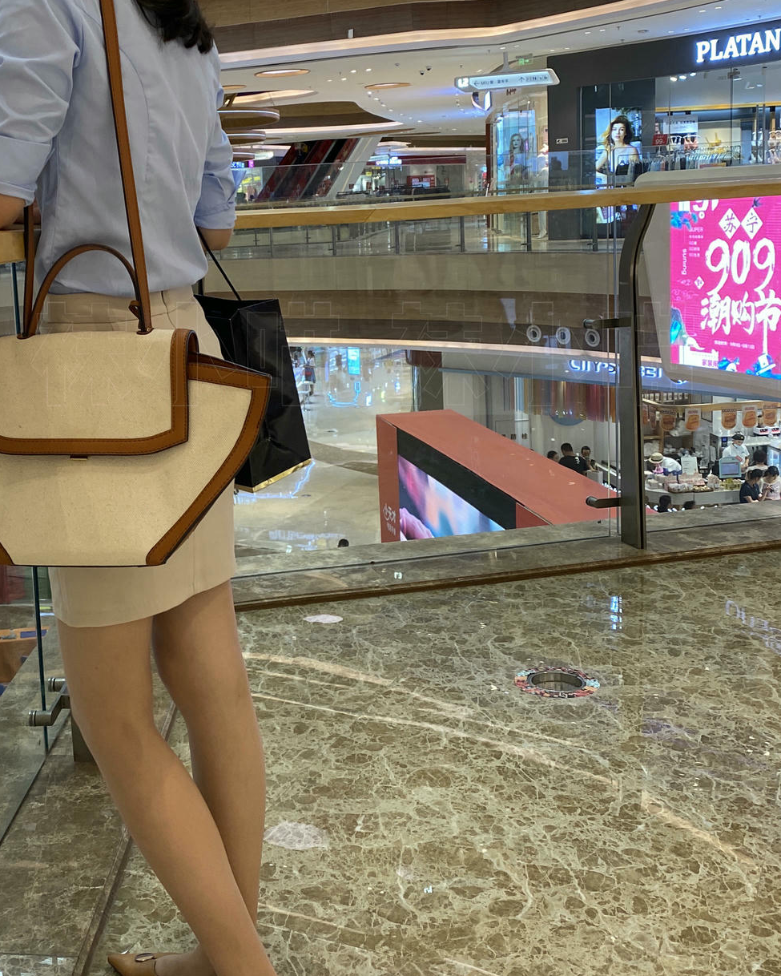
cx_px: 186
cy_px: 383
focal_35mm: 42
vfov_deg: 43.6
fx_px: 1213
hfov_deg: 34.8
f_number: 1.8
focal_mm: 4.25
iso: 80
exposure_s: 1/100
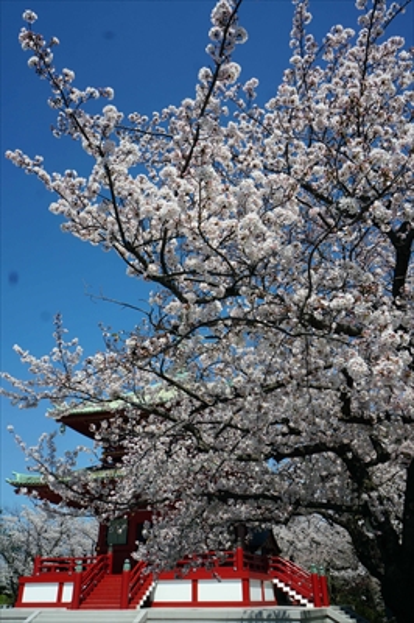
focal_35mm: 27
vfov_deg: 67.4
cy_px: 312
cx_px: 207
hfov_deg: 47.9
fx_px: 467
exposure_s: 1/320
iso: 100
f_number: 9
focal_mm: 18
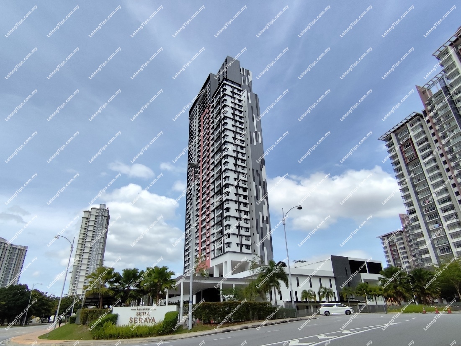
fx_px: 213
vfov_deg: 78.1
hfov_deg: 94.5
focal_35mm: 16
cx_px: 230
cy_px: 173
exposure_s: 1/1722
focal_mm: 1.65
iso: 50
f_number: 2.2
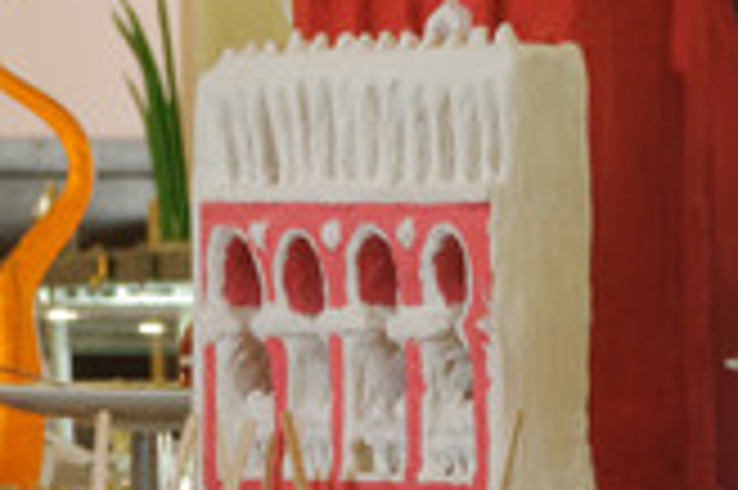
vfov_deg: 5.4
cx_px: 392
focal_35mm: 249
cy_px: 847
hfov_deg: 8.3
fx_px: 5099
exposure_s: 1/8
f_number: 5.6
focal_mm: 34
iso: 200
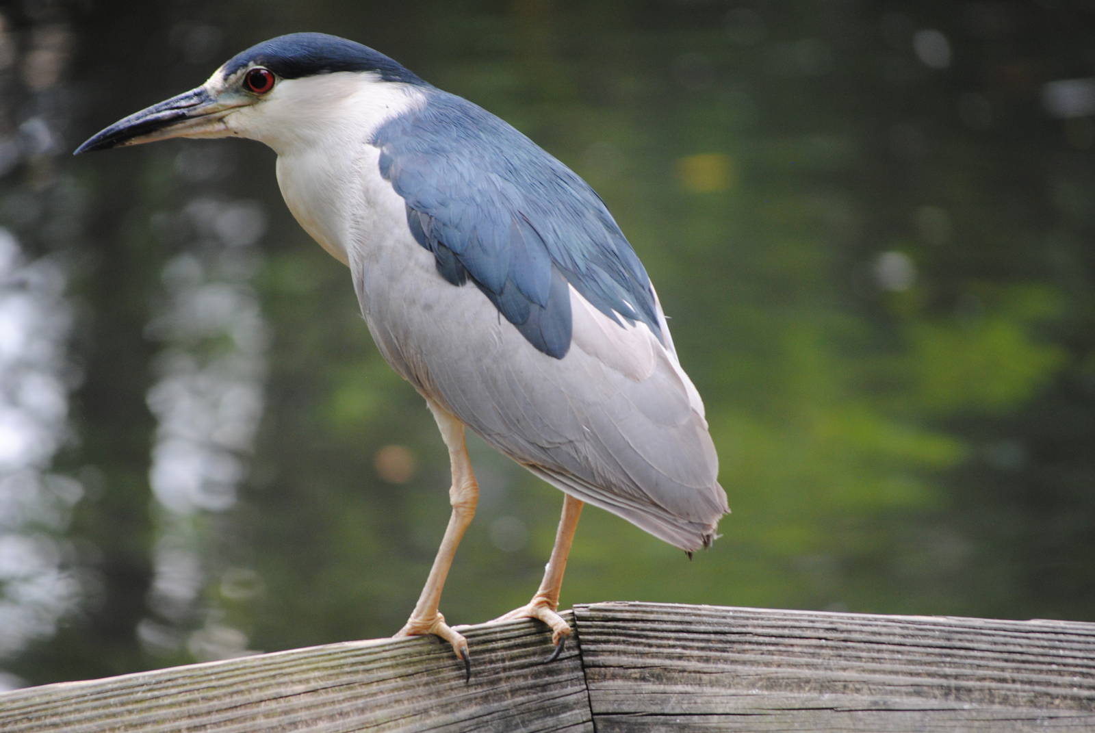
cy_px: 366
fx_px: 9136
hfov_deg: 6.9
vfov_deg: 4.6
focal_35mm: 300
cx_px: 548
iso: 400
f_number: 5.6
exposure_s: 1/60
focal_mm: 200
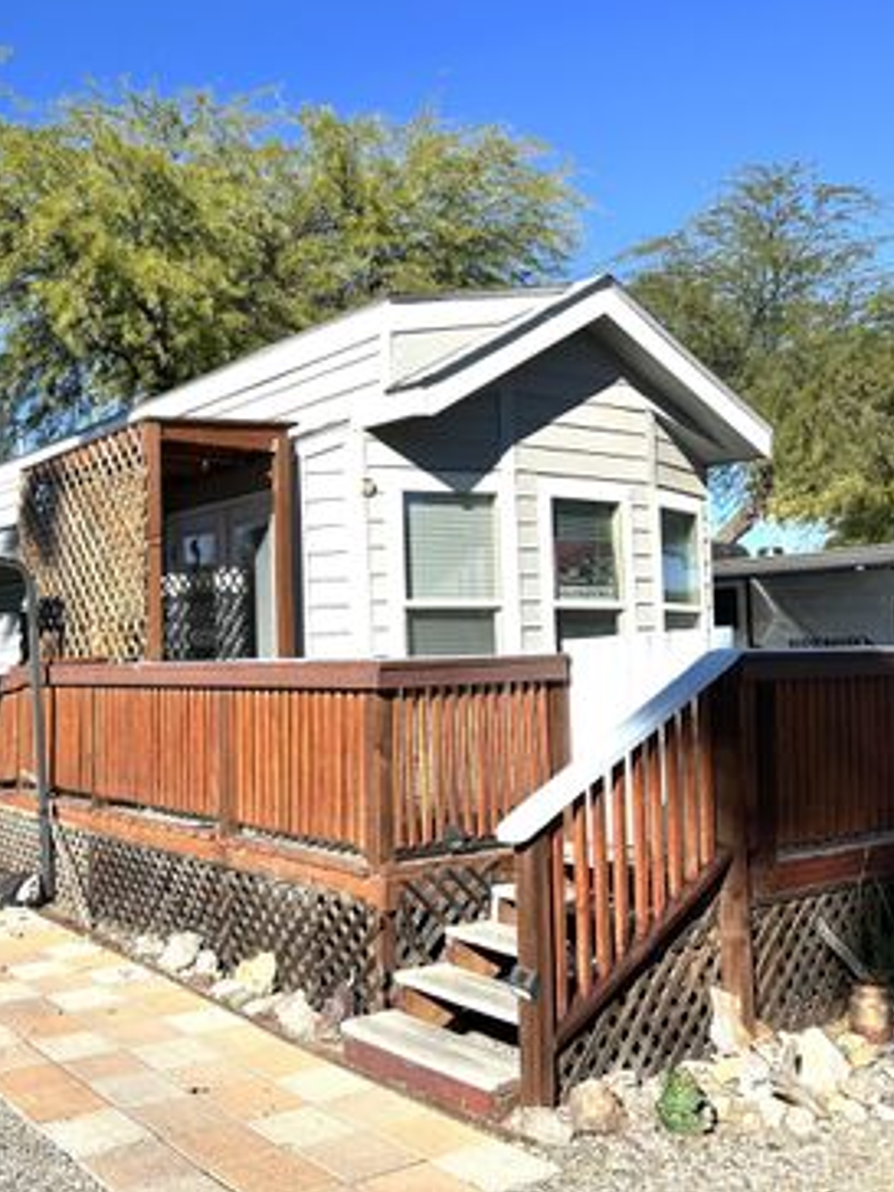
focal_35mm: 33
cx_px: 282
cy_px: 581
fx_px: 1136
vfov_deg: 55.3
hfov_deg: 42.2
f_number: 1.78
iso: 80
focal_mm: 6.86
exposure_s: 1/4762
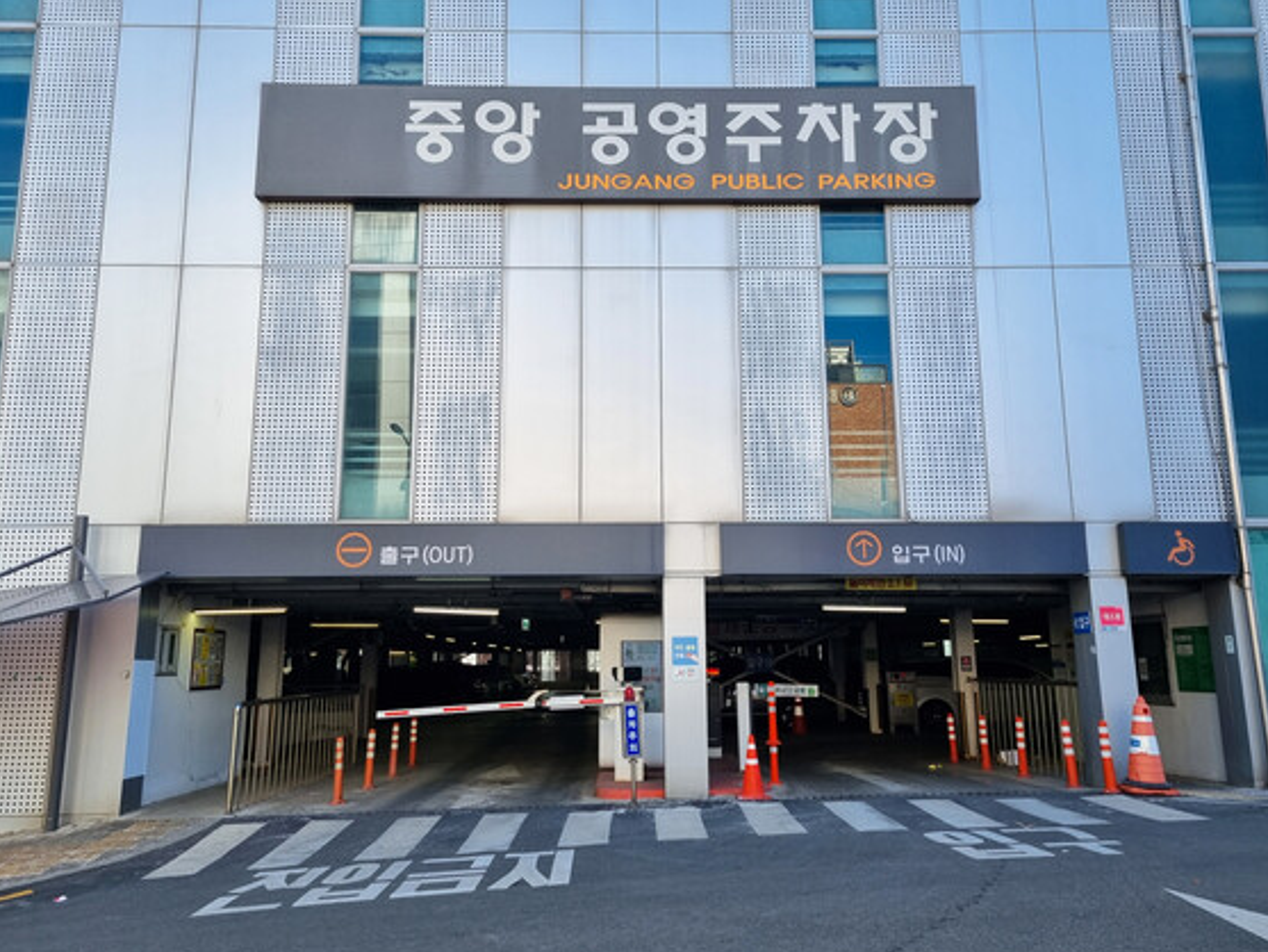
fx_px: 1026
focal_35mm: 28
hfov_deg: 63.4
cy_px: 474
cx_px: 642
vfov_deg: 49.8
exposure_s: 1/582
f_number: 1.8
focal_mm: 5.4
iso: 50
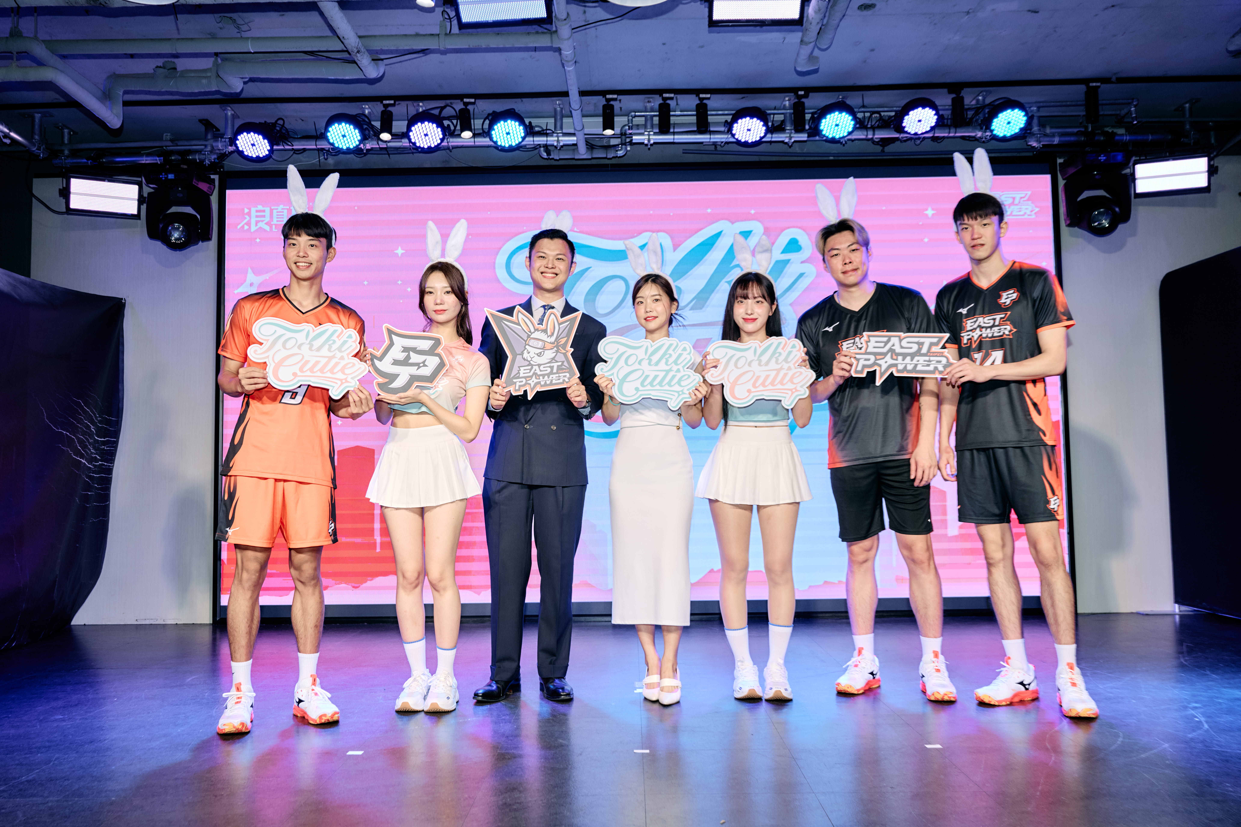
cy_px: 414
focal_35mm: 30
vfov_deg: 43.6
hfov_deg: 61.9
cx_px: 620
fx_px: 1034
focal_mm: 30
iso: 250
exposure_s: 1/160
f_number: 4
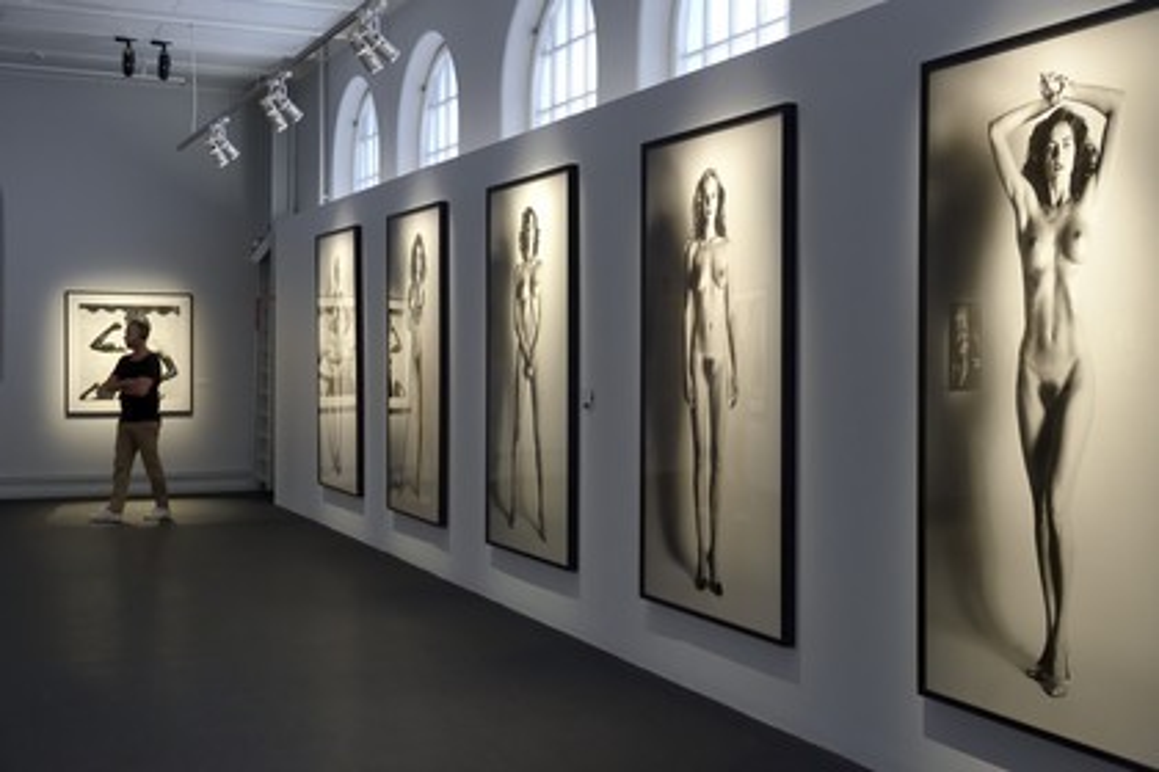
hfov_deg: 41.1
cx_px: 580
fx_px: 1545
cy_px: 386
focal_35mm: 48
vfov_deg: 28.1
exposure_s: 1/40
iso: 1600
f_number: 4.5
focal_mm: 48
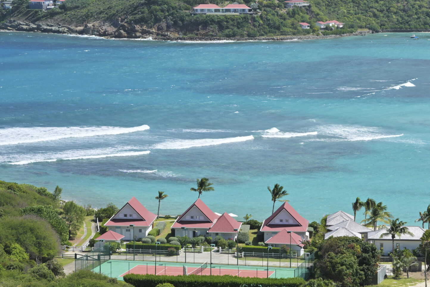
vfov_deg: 10.3
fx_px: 1589
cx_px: 253
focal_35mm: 133
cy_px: 151
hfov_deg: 15.4
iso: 320
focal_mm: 75
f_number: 13
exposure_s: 1/800
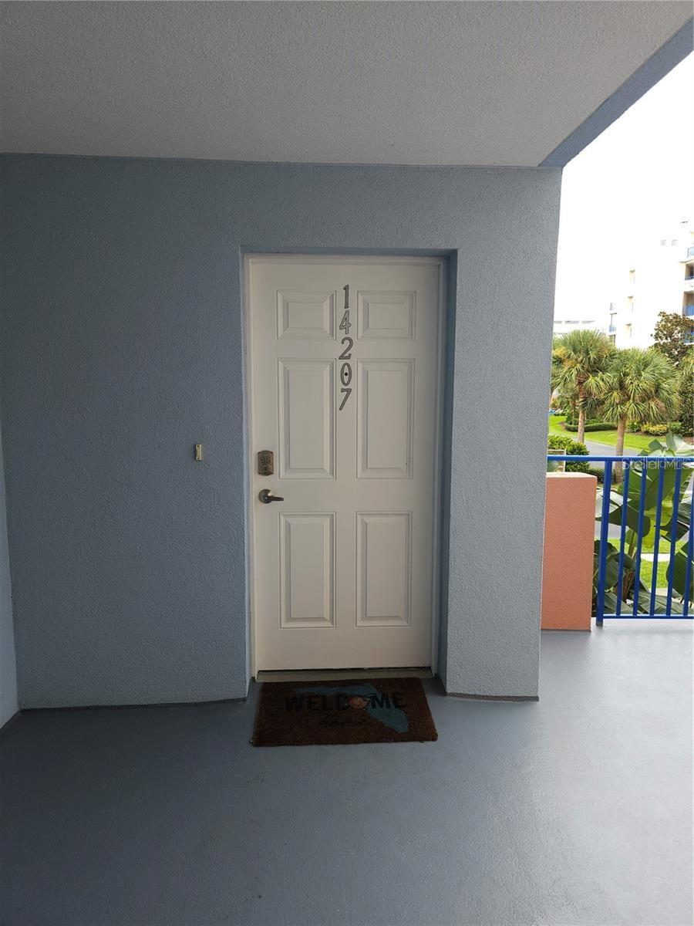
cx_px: 347
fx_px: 615
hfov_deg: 58.9
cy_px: 463
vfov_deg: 73.9
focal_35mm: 23
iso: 50
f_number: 1.8
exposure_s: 1/256
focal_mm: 5.4
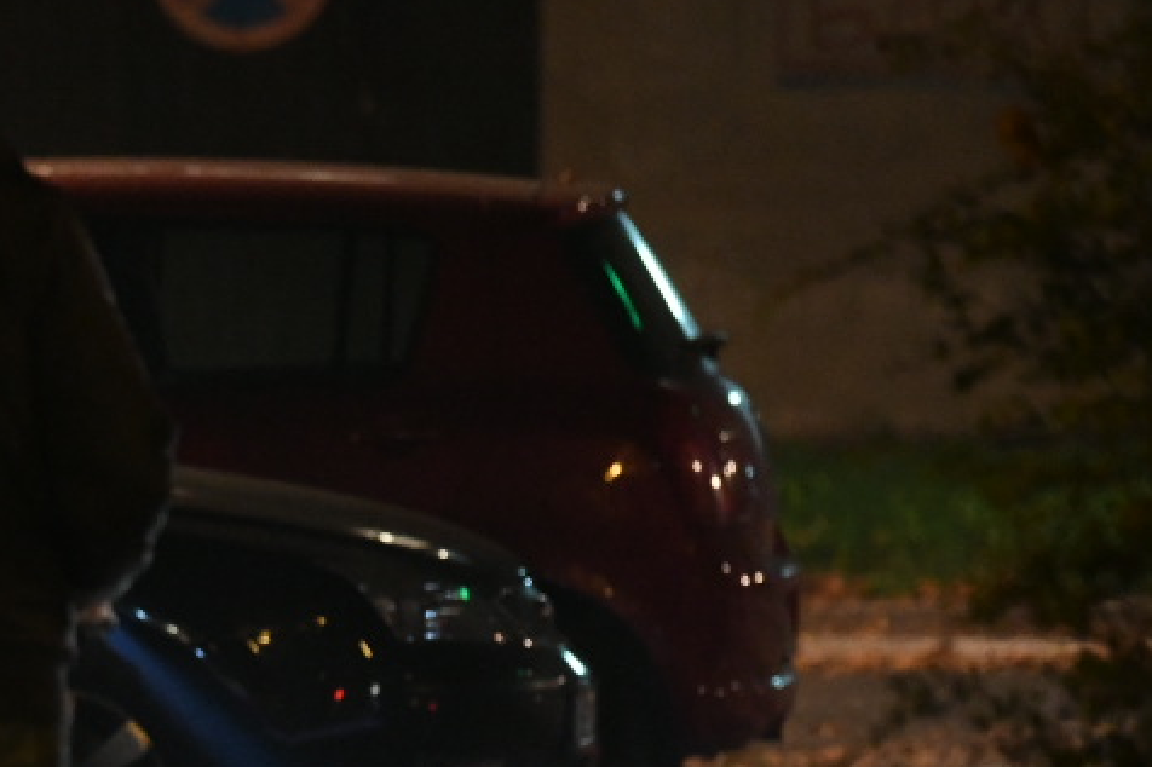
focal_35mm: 545
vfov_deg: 2.5
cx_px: -581
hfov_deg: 3.8
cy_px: 946
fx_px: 17433
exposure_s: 1/40
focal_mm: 160
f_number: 2.8
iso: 5000
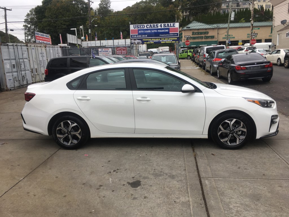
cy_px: 108
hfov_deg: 61.7
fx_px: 242
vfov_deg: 48.2
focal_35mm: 29
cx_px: 144
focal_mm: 4.15
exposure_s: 1/565
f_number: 2.2
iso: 25
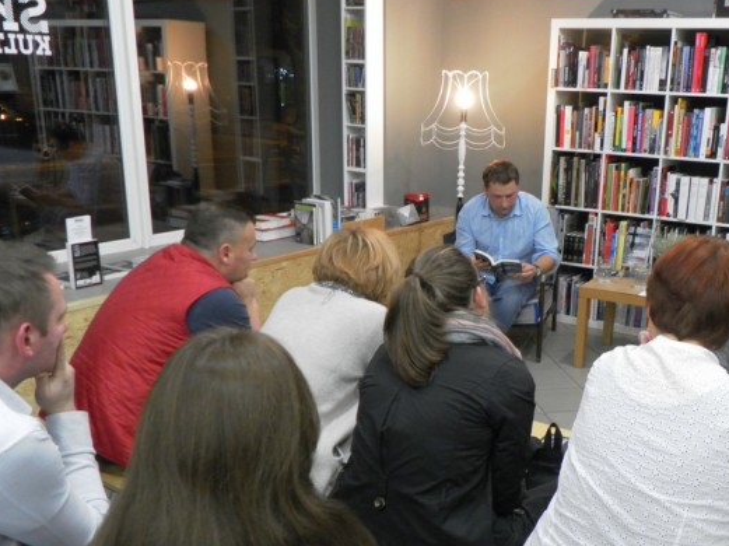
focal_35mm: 39
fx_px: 821
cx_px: 487
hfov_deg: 47.1
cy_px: 354
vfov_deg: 36.5
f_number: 2.8
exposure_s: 1/10
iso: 320
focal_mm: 5.2
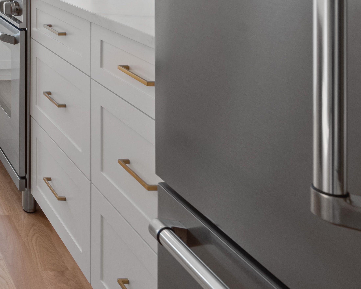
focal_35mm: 48
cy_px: -88
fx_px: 513
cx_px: -119
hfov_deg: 30.0
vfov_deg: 26.6
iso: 100
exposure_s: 1/20
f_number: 8
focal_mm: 16
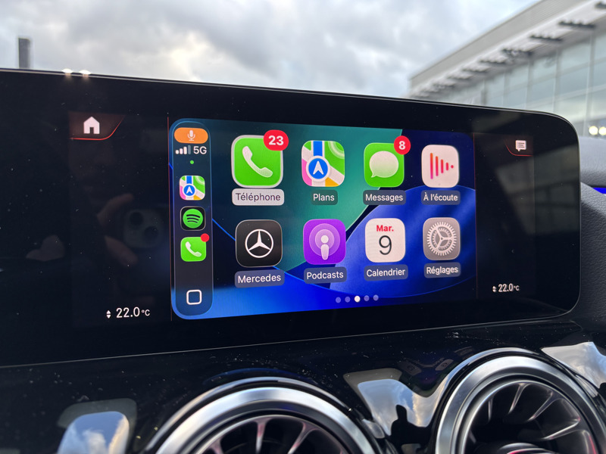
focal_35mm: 26
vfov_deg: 53.1
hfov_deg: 67.3
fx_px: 455
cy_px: 227
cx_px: 303
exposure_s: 1/73
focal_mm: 5.96
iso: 125
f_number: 1.6
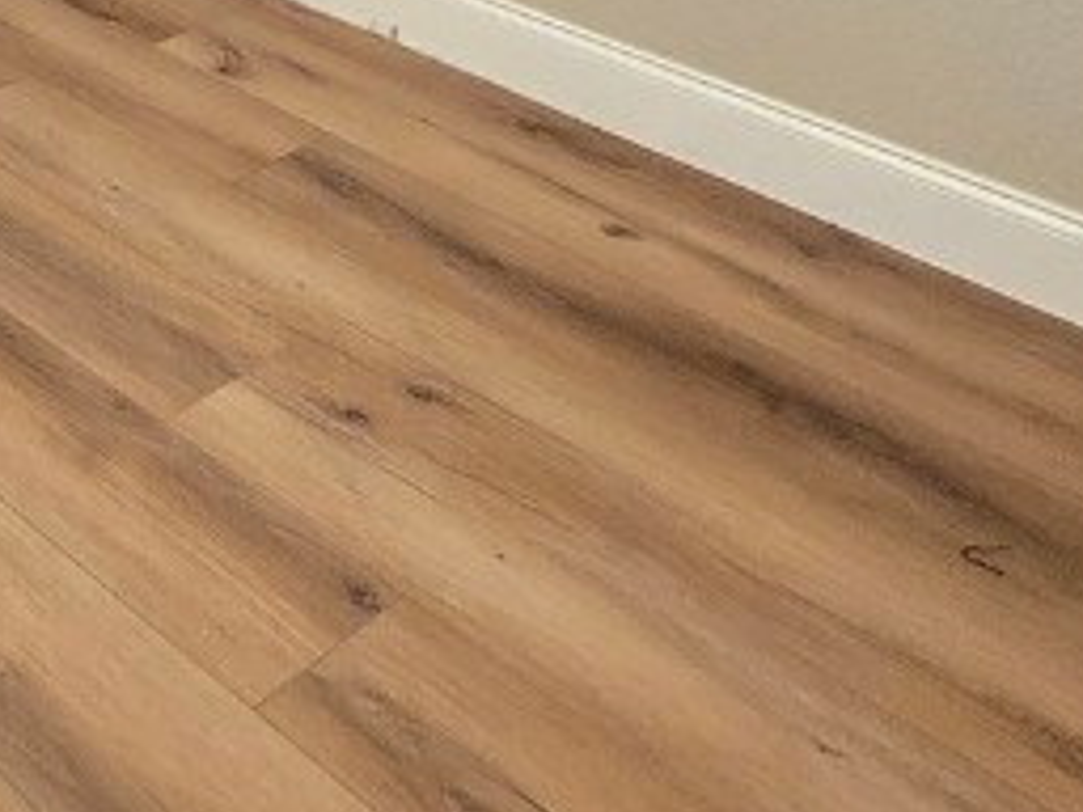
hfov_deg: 32.0
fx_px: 1627
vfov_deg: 18.8
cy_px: -774
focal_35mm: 52
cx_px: -140
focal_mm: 2.2
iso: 640
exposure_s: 1/60
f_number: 2.2
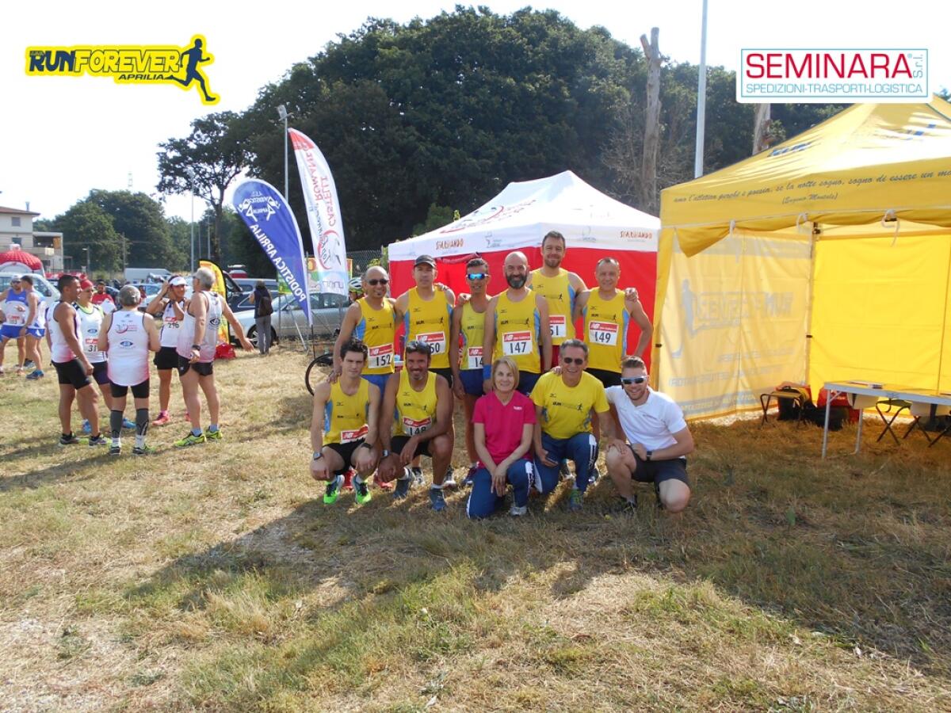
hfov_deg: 67.3
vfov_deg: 53.1
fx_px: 714
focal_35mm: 26
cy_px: 356
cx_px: 476
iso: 80
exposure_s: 1/500
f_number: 3.2
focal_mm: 4.6
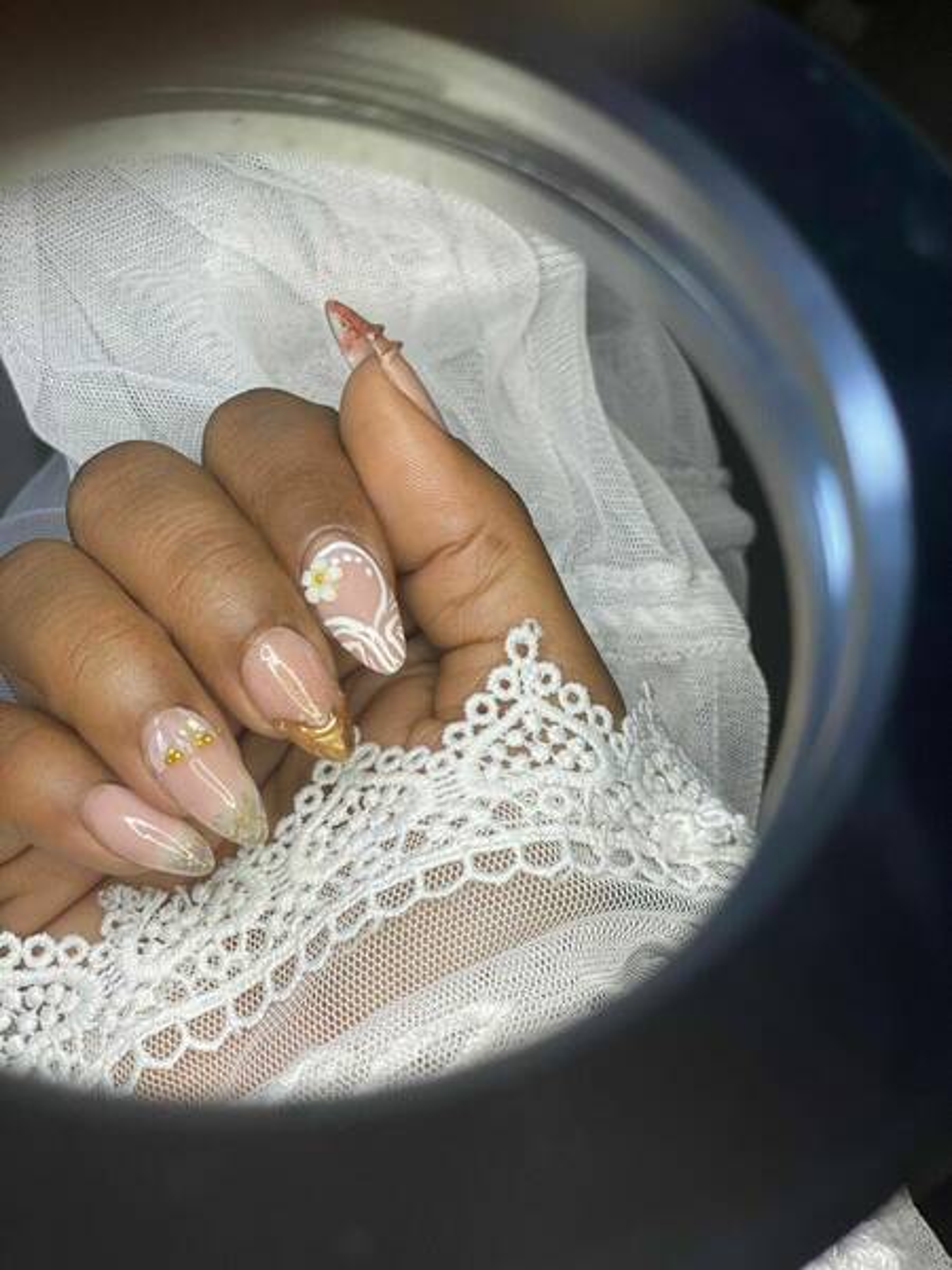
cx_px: 476
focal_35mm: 52
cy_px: 635
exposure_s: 1/122
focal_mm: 6
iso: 64
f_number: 2
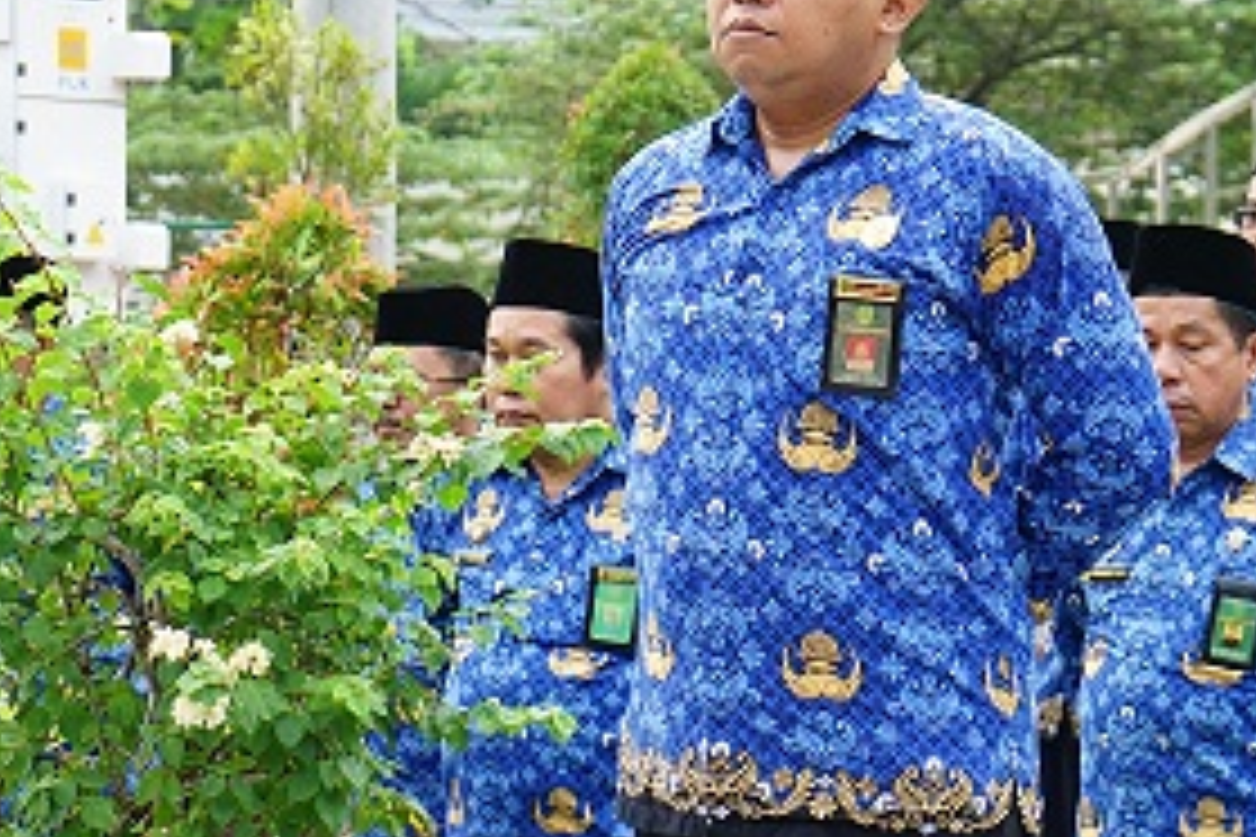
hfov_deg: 10.9
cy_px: 338
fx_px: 6559
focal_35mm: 188
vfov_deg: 7.3
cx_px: 815
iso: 500
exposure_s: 1/250
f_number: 5.6
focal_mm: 70
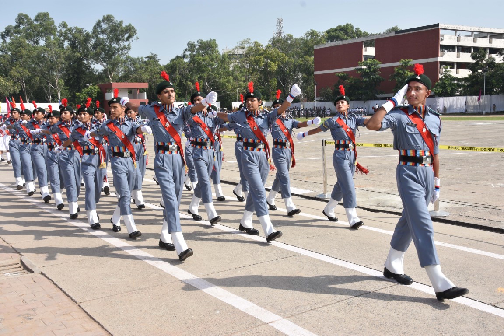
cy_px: 168
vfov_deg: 34.2
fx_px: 546
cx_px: 252
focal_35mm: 39
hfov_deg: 49.6
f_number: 10
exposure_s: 1/250
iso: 200
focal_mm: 26
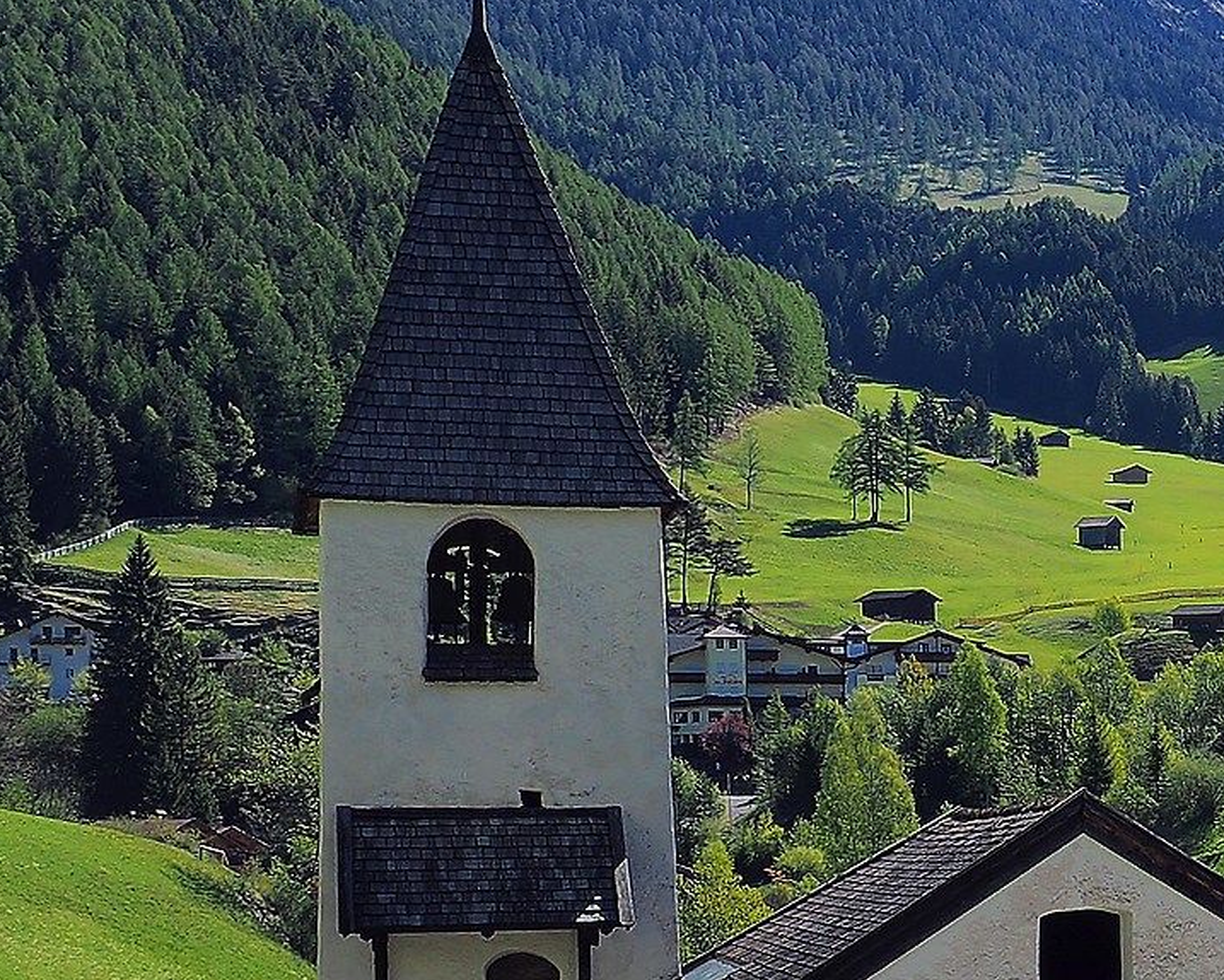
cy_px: 905
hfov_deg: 17.0
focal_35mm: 98
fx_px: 3551
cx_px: 2011
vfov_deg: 15.5
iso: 200
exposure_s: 1/60
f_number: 8
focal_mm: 15
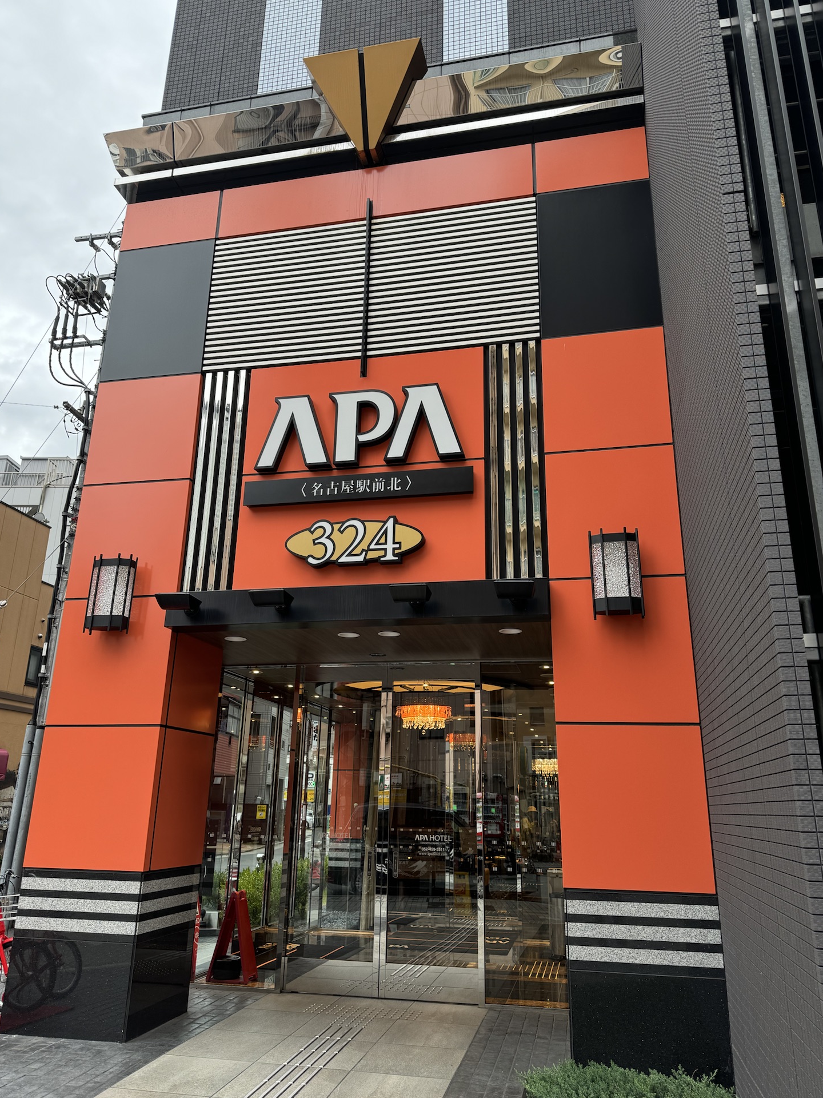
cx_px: 414
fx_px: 793
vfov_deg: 69.4
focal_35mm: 25
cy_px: 535
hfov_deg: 54.9
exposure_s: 1/126
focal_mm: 6.76
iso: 50
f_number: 1.78
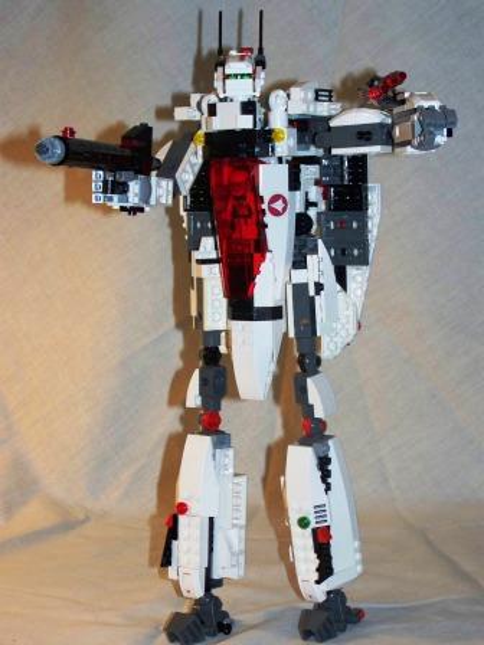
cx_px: 242
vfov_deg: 22.0
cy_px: 322
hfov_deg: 16.6
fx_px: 1659
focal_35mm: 89
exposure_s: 1/40
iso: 200
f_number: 3.2
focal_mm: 14.7
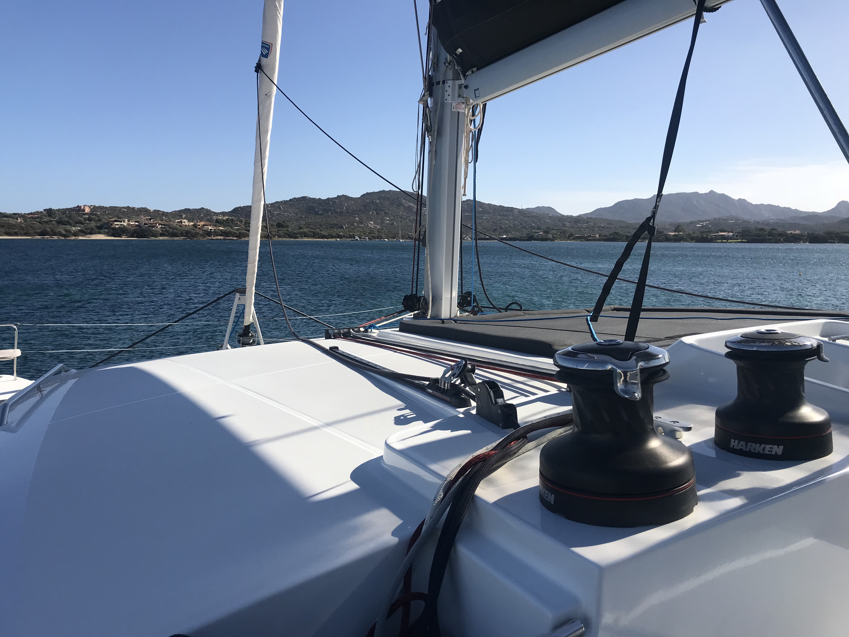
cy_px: 318
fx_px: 687
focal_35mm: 28
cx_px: 424
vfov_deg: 49.7
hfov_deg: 63.4
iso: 20
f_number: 1.8
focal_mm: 3.99
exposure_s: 1/3690
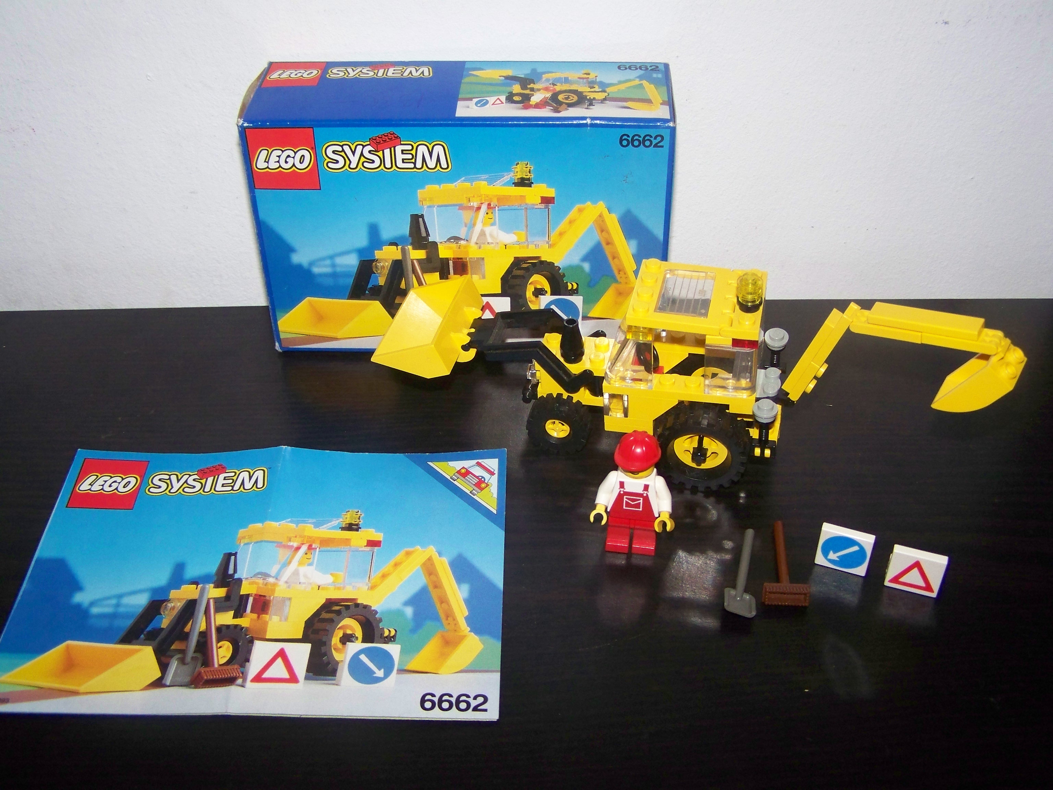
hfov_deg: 49.0
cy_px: 395
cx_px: 526
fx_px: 1156
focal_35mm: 38
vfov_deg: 37.7
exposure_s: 1/30
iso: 200
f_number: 2.8
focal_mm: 6.3
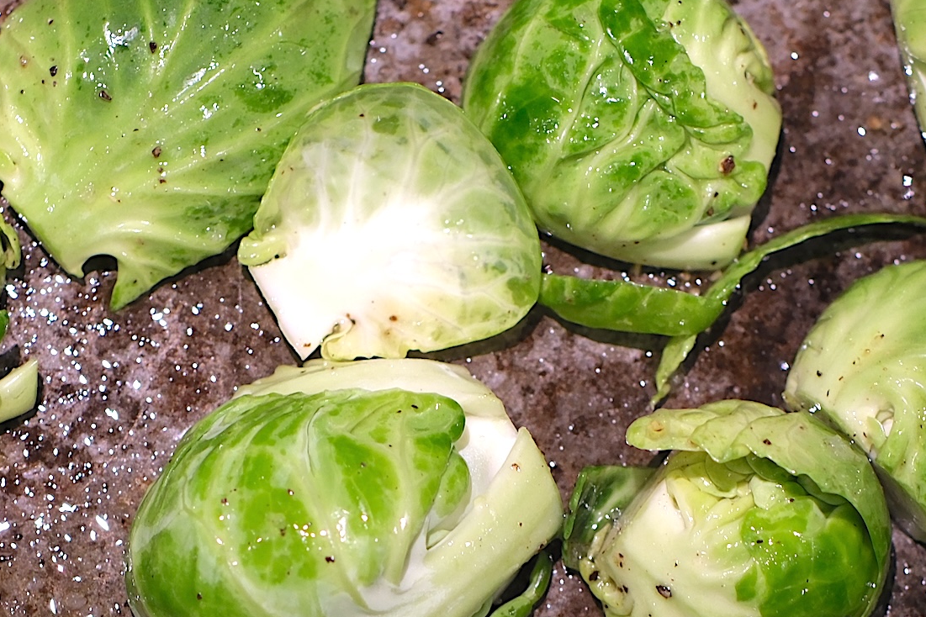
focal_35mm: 158
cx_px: 334
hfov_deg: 13.0
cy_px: 737
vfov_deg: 8.6
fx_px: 4064
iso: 200
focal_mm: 30
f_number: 2.8
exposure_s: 1/42
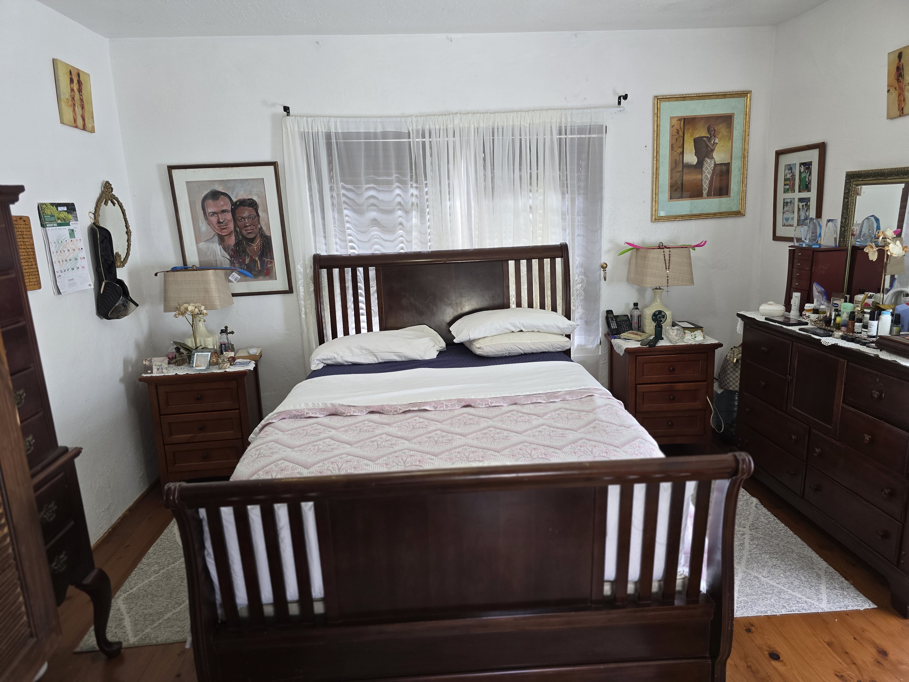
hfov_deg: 73.9
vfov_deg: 58.9
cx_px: 454
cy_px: 341
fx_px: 604
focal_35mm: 23
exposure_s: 1/120
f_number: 1.7
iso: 200
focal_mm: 6.3
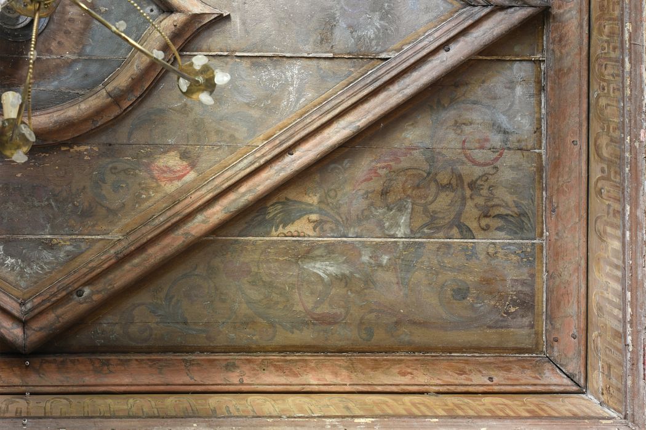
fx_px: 377
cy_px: 215
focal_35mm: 21
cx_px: 323
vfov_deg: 59.5
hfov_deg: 81.2
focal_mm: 21
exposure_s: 30
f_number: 5.6
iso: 64
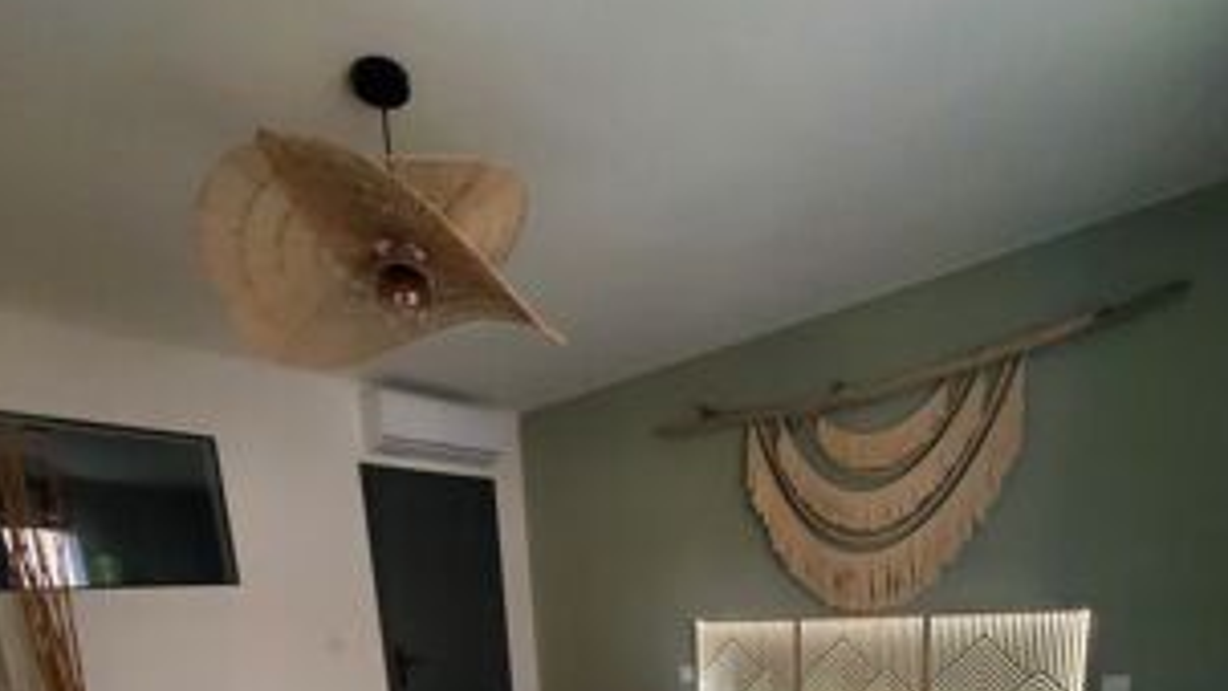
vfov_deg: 43.5
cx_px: 610
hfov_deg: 86.6
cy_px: 758
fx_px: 651
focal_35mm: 20
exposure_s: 1/30
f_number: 2.2
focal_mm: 1.8
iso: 640
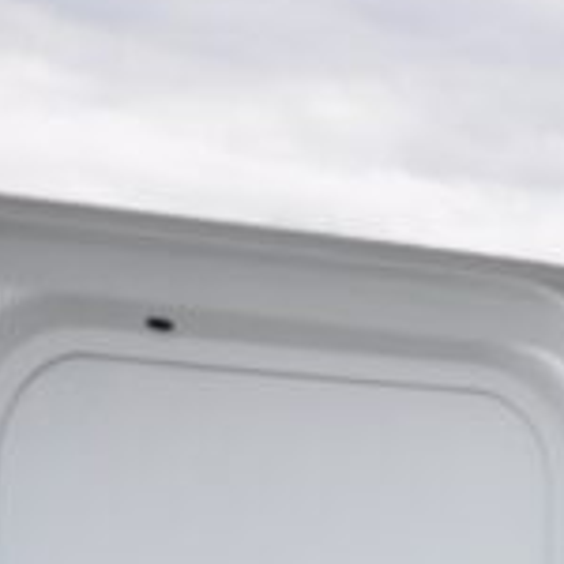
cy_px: 1042
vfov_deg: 7.8
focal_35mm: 217
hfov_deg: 7.4
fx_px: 3998
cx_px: 1493
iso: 500
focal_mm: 25
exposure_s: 1/80
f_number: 4.5
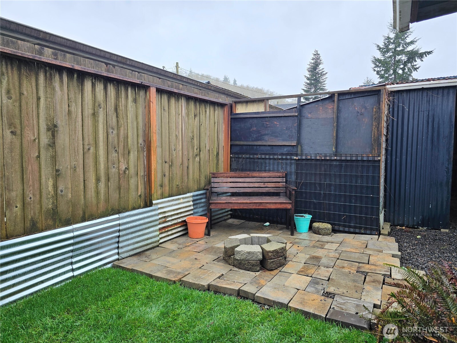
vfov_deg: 58.9
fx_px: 304
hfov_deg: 73.9
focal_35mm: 23
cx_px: 228
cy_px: 172
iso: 16
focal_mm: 6.3
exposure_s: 1/180
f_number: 1.7
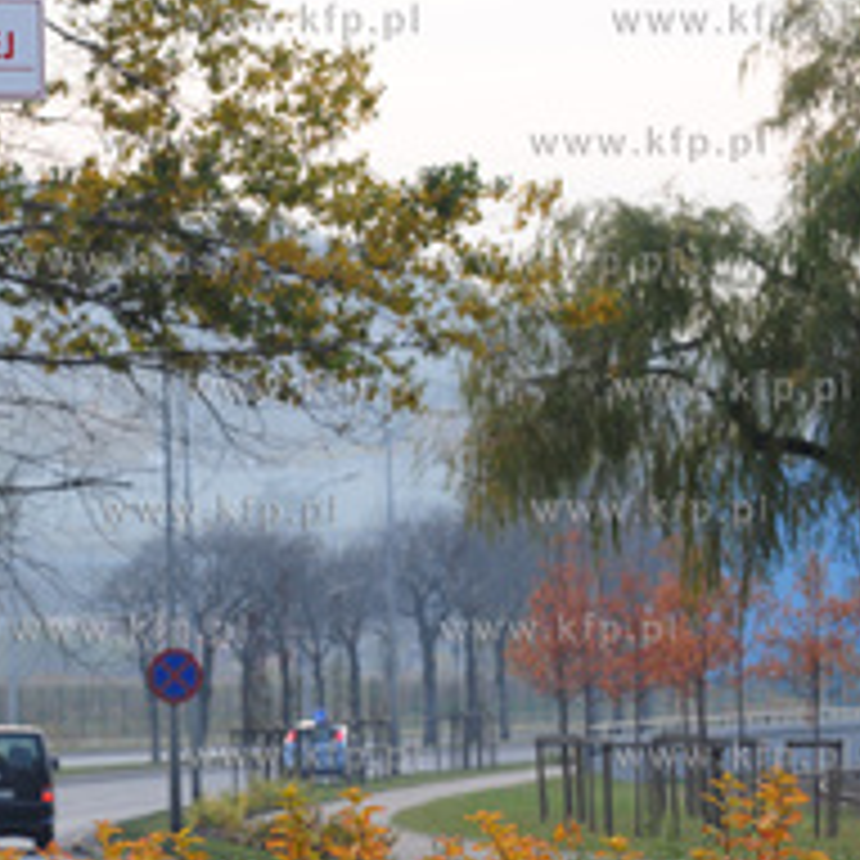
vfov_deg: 6.0
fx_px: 8236
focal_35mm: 293
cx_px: 32
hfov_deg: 6.0
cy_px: 446
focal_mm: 110
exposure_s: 1/80
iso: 250
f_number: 7.1
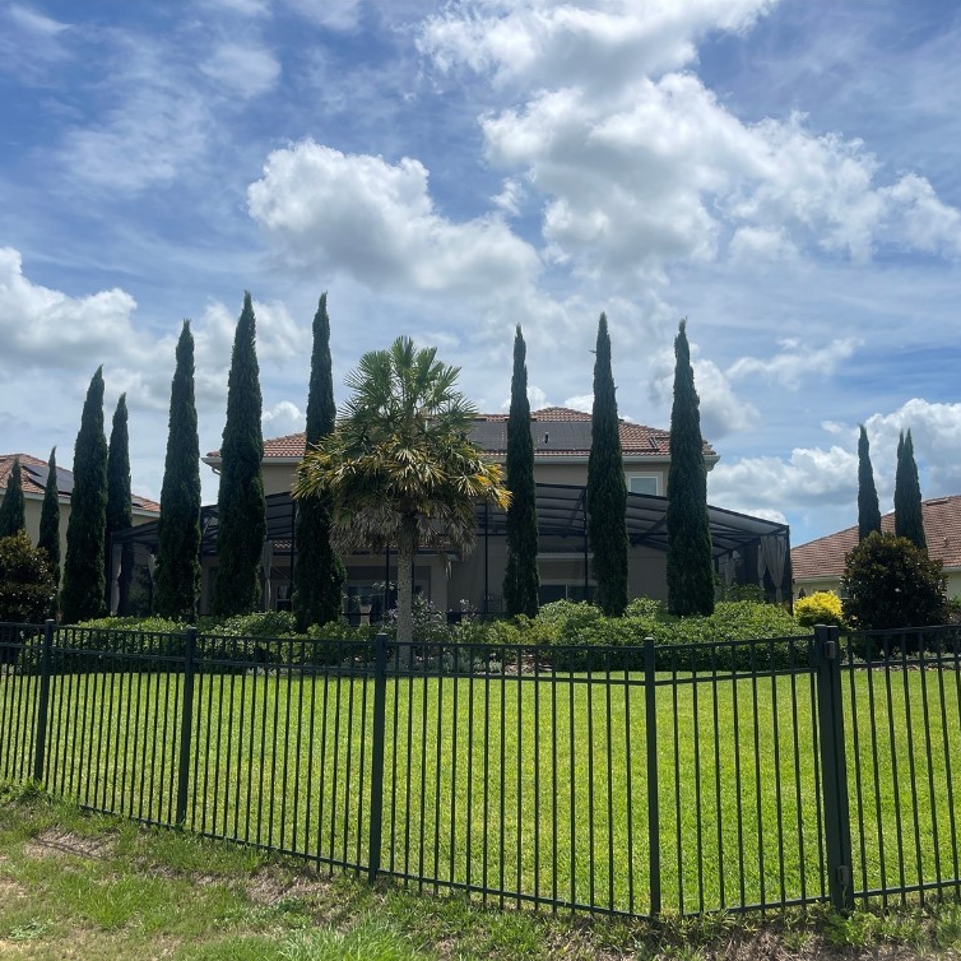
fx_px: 942
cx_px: 495
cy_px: 488
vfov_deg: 54.0
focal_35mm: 30
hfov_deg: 54.0
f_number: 1.6
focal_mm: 5.1
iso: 32
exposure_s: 1/7937
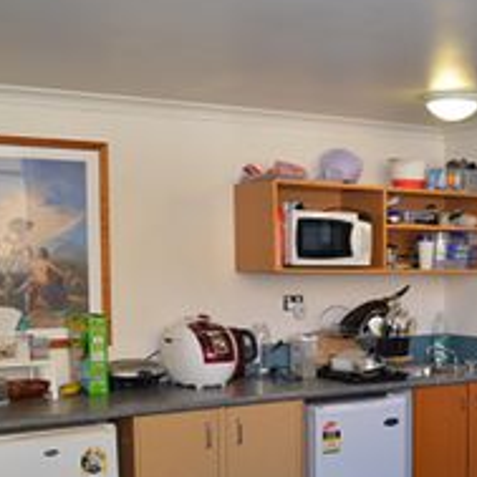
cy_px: 357
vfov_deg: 29.6
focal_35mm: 57
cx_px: 411
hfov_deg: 29.1
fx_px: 889
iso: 500
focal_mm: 18
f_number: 3.5
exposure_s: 1/60
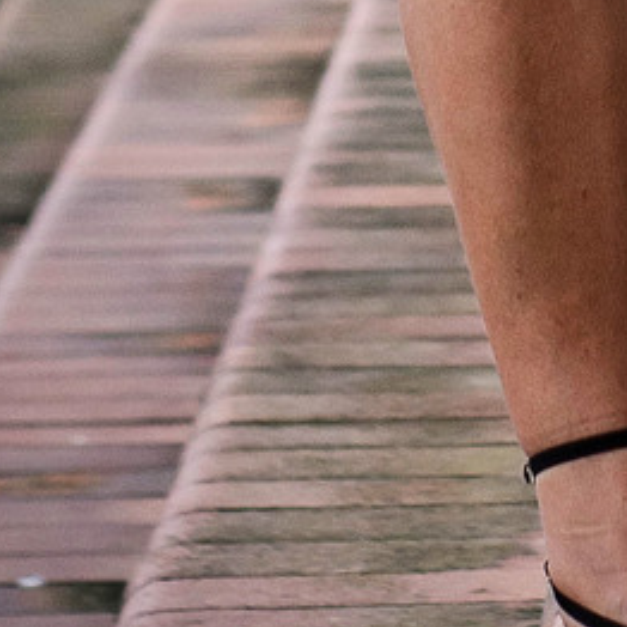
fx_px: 9017
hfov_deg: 4.0
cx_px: 888
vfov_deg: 3.9
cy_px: -1170
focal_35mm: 440
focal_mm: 50
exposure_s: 1/800
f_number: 3.2
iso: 100
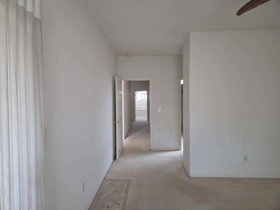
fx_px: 186
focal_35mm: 23
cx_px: 140
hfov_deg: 73.9
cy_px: 105
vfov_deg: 58.9
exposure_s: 1/120
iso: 1250
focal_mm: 5.4
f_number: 1.8
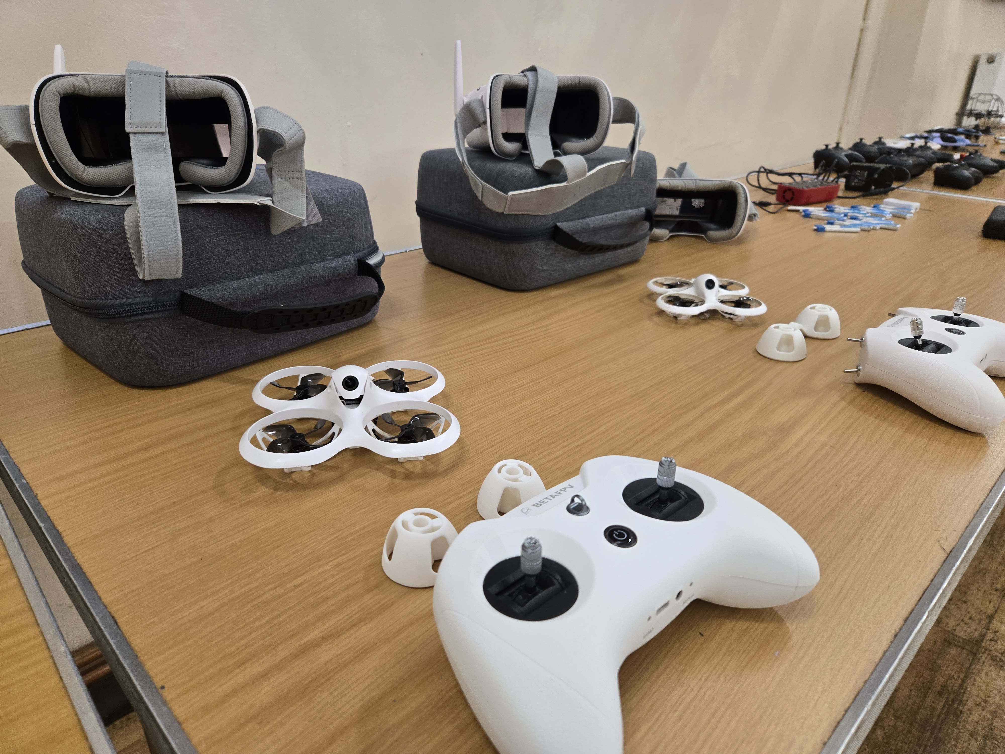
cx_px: 502
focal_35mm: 23
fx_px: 668
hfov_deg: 73.9
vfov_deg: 58.9
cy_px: 377
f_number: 1.8
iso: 320
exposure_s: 1/100
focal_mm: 5.4
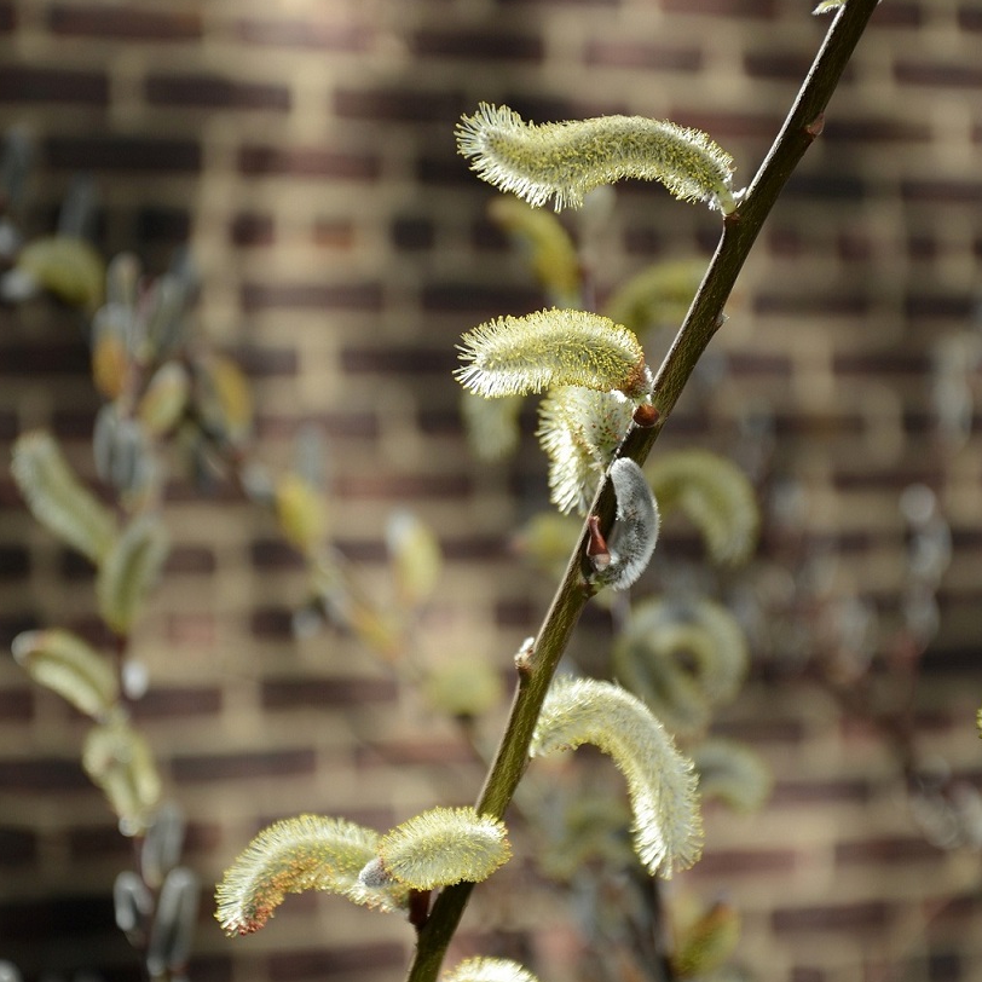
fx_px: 3627
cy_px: 509
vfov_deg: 15.4
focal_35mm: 113
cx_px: 561
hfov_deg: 15.4
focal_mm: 70
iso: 100
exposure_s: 1/640
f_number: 4.5
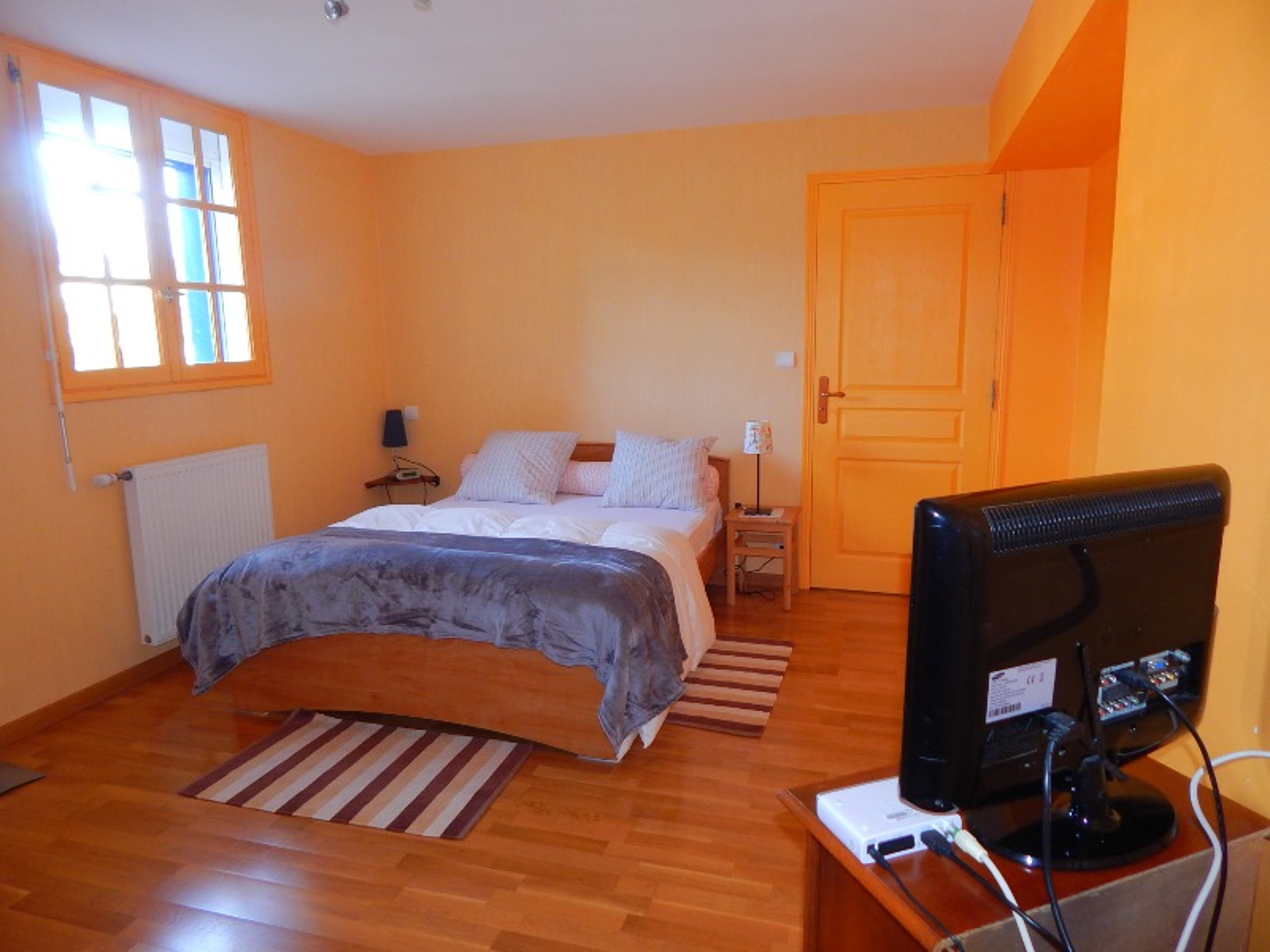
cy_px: 476
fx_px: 807
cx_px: 635
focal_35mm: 22
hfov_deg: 76.4
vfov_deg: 61.1
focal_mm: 4
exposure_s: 1/30
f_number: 3
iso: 200
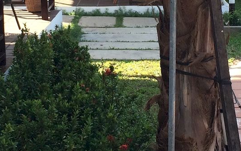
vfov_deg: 11.3
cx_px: 138
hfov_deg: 18.1
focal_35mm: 115
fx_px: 755
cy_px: 21
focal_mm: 4.15
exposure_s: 1/483
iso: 32
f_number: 2.2
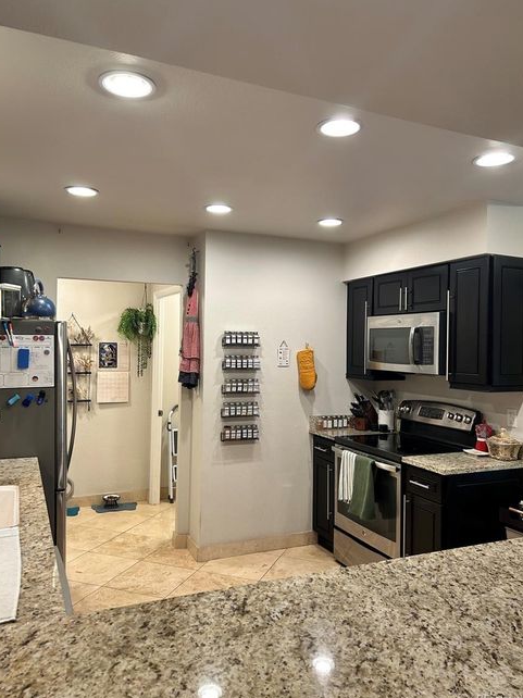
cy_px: 344
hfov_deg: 51.3
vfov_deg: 65.3
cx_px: 259
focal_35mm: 27
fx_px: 544
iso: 80
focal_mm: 5.7
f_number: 1.5
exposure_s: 1/60
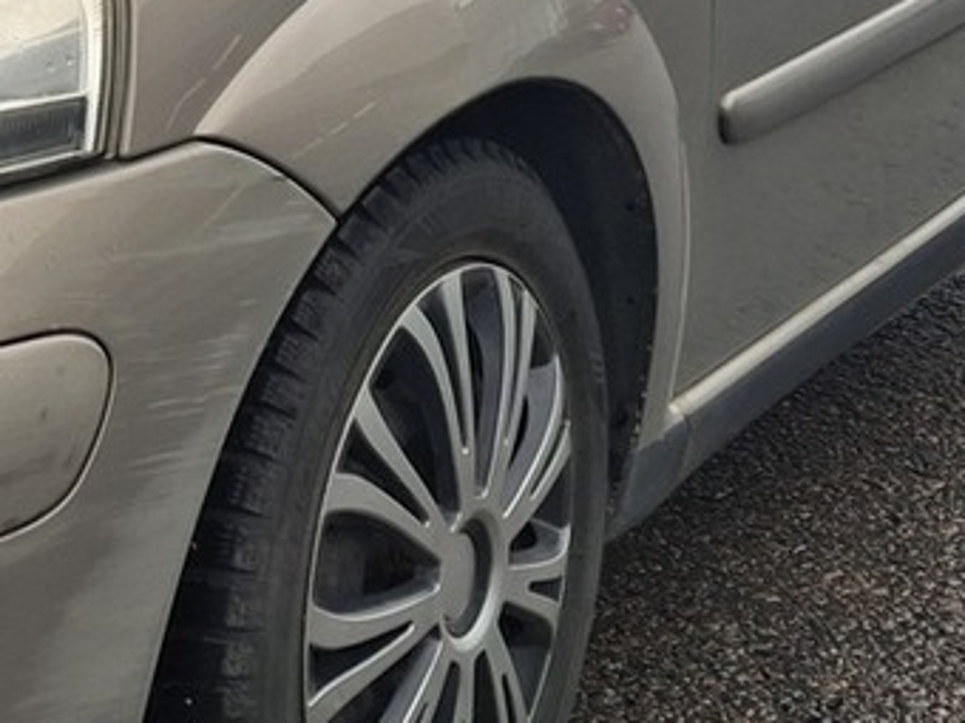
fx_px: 2955
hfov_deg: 17.6
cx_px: -204
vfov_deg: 13.5
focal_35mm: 106
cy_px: -196
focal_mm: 4.69
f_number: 1.8
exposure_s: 1/469
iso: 32
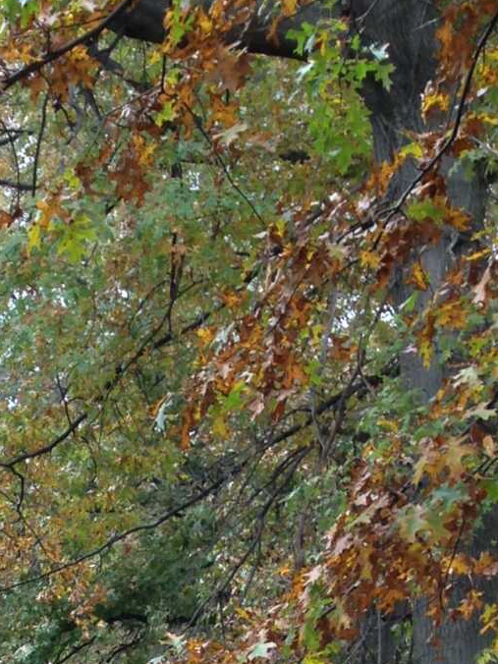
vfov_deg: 14.1
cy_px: 1164
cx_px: -404
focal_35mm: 125
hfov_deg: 11.1
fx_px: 2398
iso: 50
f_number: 2.4
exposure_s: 1/60
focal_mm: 4.12
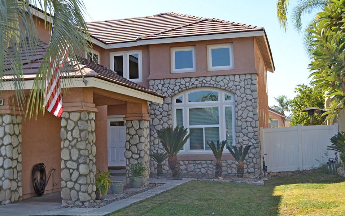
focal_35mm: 48
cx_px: 178
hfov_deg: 41.8
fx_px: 451
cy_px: 102
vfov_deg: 26.9
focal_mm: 30
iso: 100
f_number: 6.3
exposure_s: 1/200
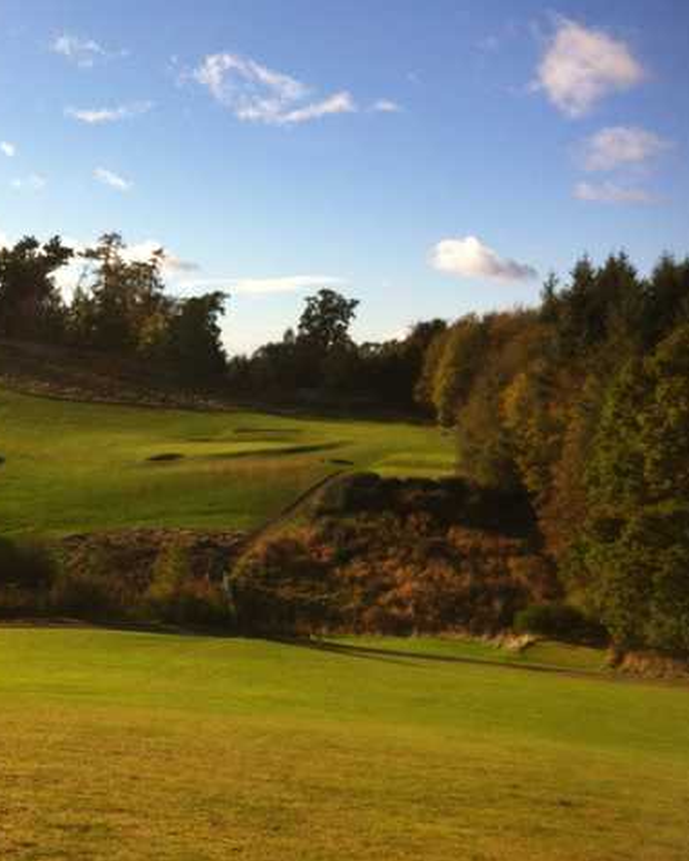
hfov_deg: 32.0
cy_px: 430
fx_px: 1173
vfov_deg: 40.3
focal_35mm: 46
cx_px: 150
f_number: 2.8
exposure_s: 1/1040
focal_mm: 3.85
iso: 80
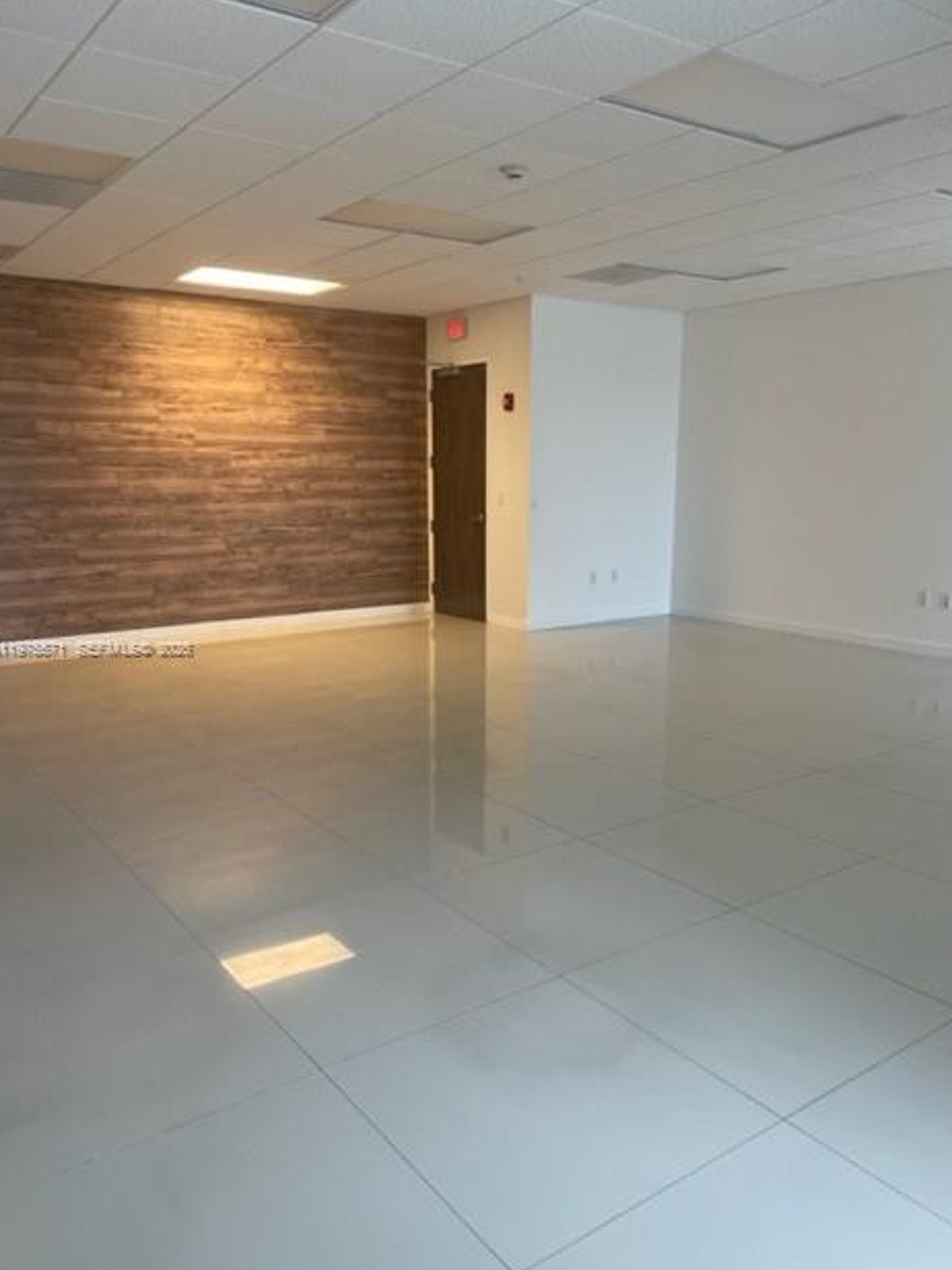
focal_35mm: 27
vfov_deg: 65.3
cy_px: 649
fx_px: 990
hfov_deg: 51.4
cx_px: 480
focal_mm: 4.2
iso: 64
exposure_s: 1/67
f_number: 1.6
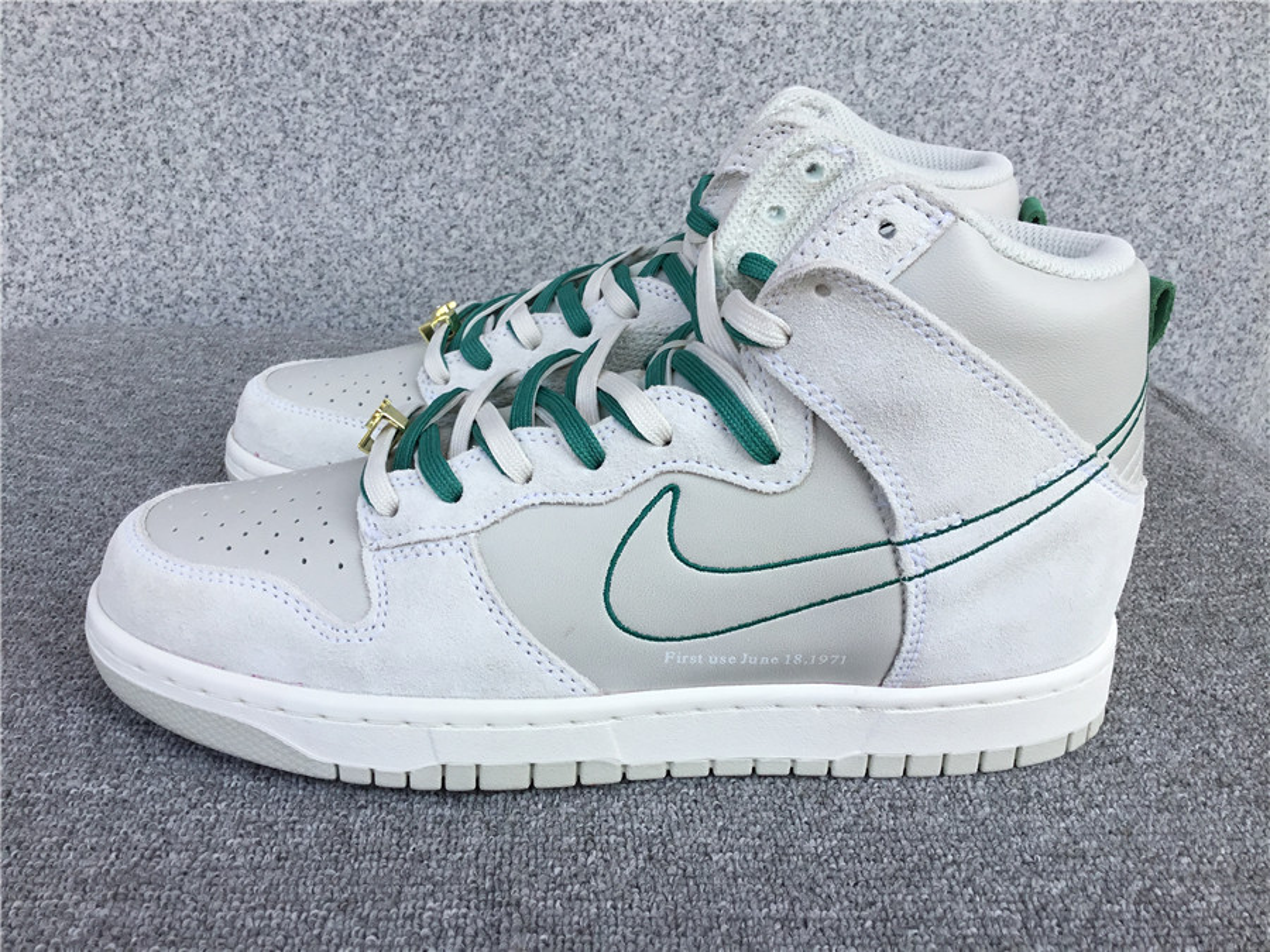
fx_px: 1137
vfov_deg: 45.4
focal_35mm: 31
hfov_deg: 58.4
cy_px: 476
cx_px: 635
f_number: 2.4
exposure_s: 1/529
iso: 25
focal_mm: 3.3
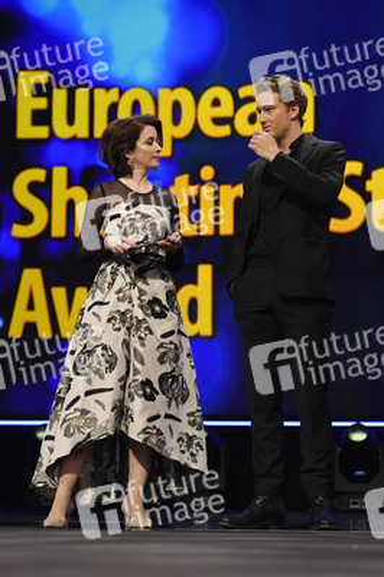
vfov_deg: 19.5
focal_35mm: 105
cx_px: 192
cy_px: 288
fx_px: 1683
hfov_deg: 13.0
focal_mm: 105
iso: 2500
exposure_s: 1/200
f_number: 3.5
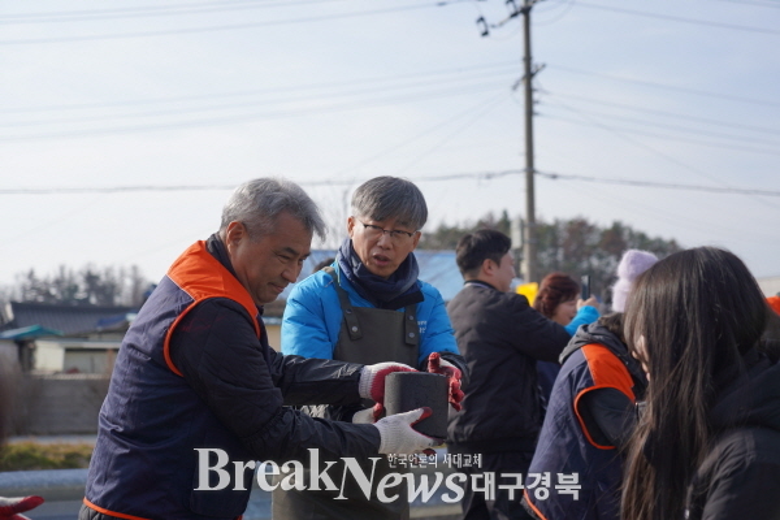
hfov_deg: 36.9
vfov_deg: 25.1
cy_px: 260
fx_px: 1170
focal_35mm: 54
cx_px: 390
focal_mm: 54
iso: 100
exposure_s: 1/800
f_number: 4
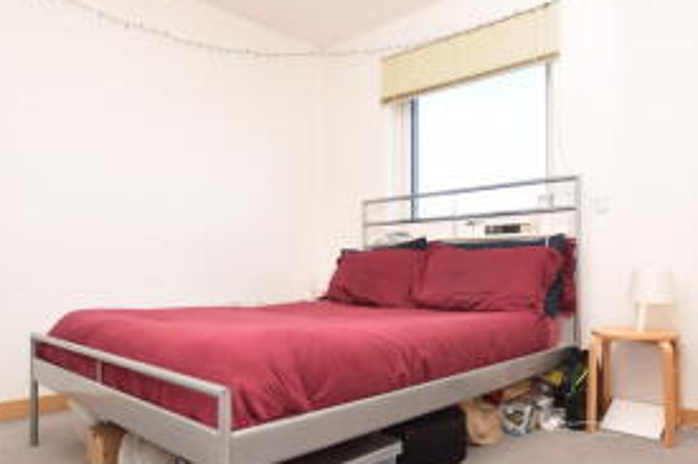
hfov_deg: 69.4
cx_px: 343
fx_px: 504
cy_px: 267
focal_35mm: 26
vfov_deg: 49.3
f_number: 3.5
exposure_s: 1/160
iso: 100
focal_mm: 10
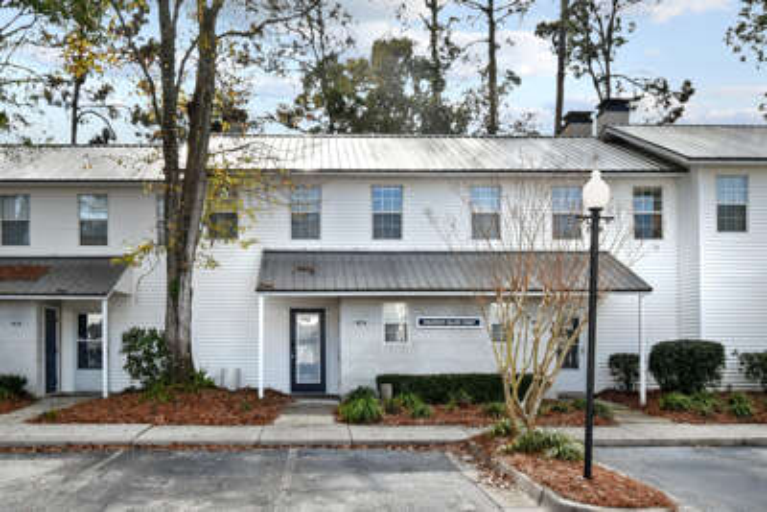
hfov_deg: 95.0
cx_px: 384
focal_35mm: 16
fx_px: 352
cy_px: 256
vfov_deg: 72.1
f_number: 8
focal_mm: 11
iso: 400
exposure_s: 1/160
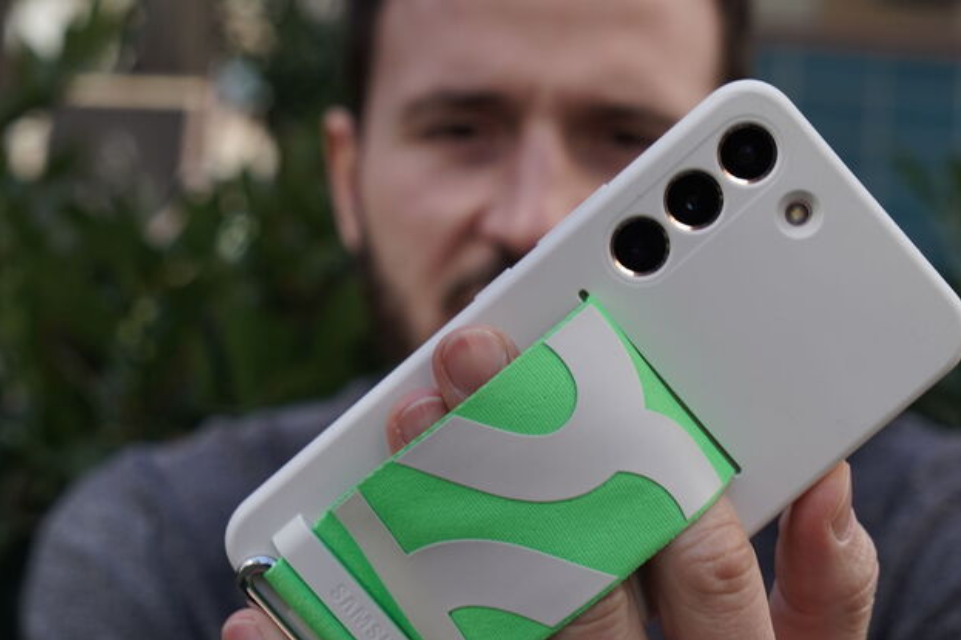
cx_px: 540
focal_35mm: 74
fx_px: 1975
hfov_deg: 27.3
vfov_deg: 18.4
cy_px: 382
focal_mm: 48
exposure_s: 1/160
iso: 200
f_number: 6.3
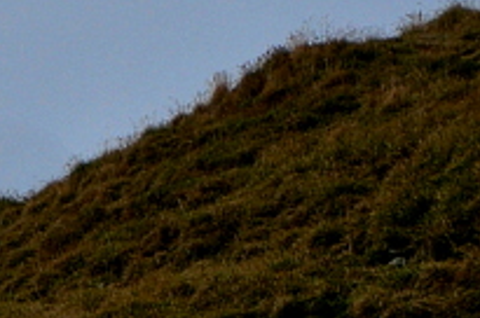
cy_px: 289
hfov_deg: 2.2
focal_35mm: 924
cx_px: -728
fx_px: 12300
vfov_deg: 1.5
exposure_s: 1/1000
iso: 400
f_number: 8
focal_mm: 105
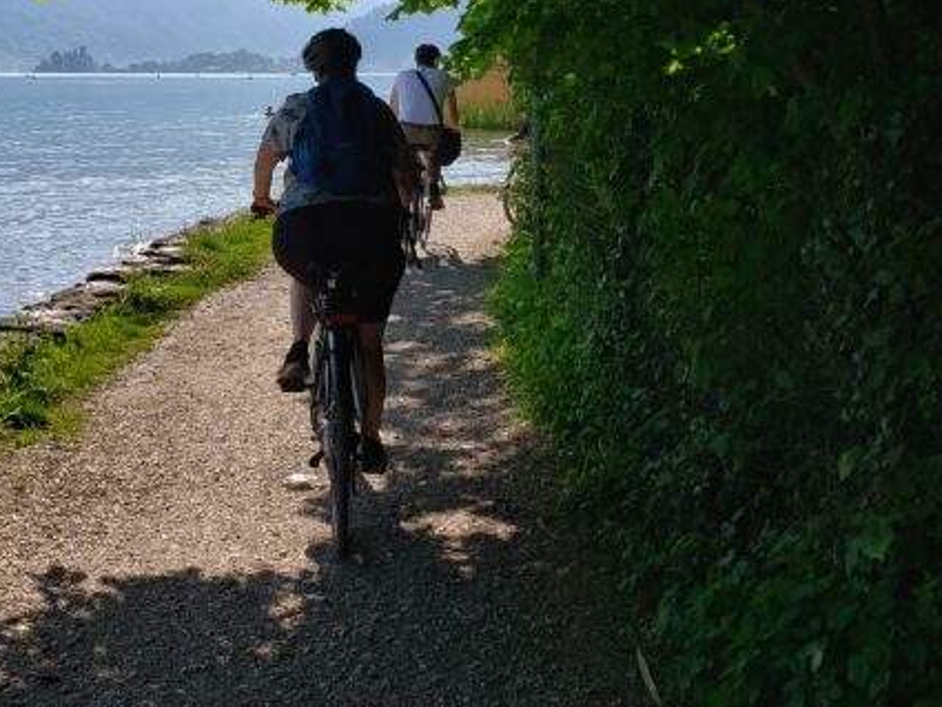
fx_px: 1279
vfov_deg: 29.9
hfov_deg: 39.0
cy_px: 102
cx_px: 199
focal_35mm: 47
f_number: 2.4
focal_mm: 4.3
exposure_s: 1/1465
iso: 50
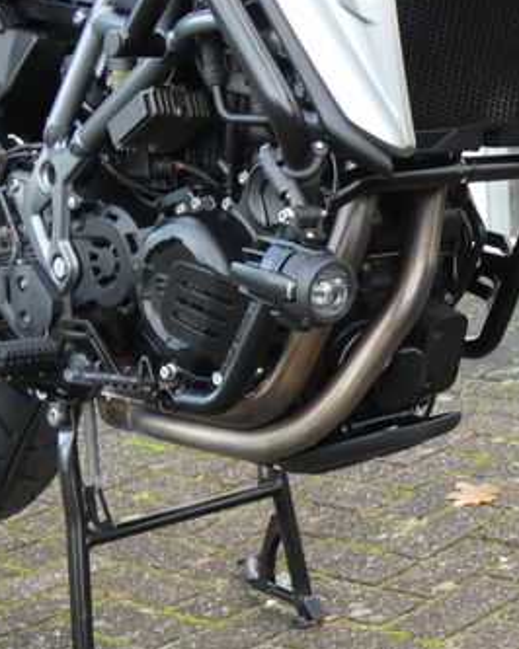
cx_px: 507
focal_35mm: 77
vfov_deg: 24.8
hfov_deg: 19.4
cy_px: 320
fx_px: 1480
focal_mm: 7.3
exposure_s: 1/80
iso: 400
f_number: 3.6
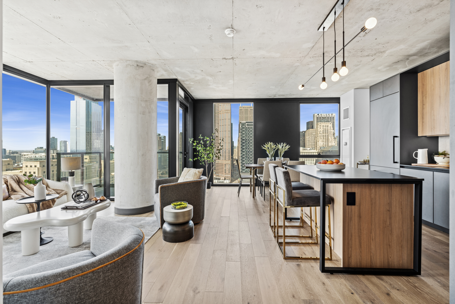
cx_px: 228
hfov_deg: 96.7
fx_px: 202
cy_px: 152
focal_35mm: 16
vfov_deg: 73.7
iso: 320
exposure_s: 1/60
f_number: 8
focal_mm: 16
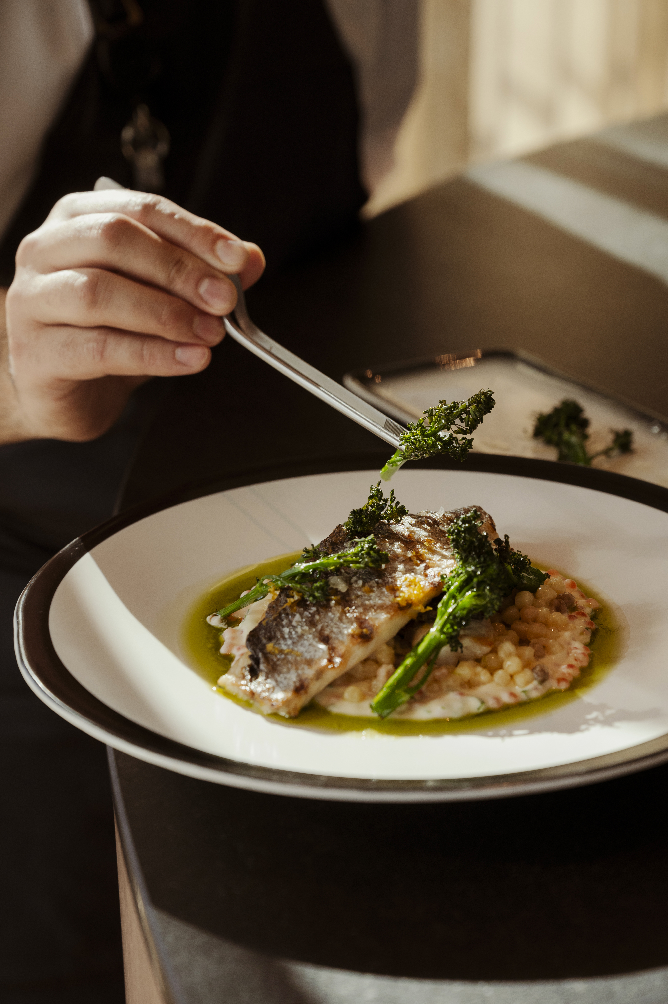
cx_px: 334
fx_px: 1812
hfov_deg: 20.9
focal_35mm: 65
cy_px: 502
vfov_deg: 31.0
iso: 800
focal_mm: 65
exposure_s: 1/320
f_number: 5.6
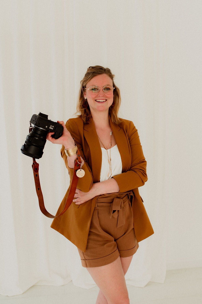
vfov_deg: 54.5
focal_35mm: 35
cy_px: 152
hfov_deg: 37.8
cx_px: 101
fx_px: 295
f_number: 3.5
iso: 400
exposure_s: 1/250
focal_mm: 35
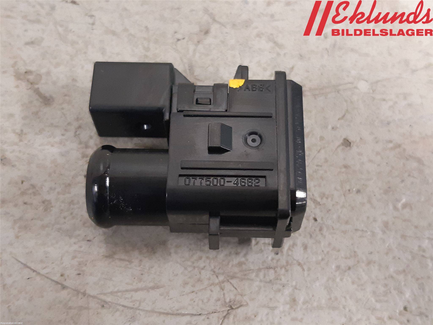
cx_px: 216
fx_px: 325
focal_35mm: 26
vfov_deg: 53.1
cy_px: 162
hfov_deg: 67.3
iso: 250
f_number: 1.7
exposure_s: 1/25
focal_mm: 3.93
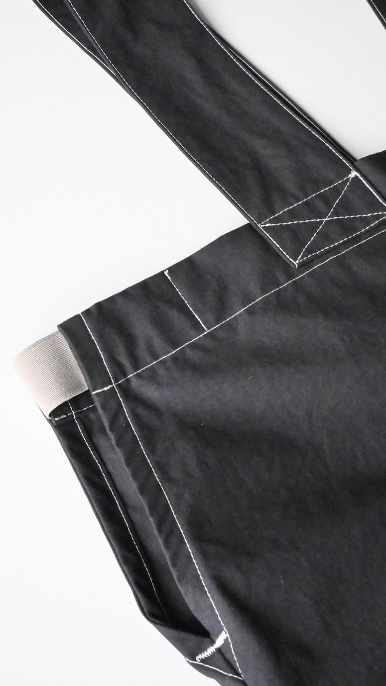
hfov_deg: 21.6
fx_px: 1011
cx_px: 164
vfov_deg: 37.5
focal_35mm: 56
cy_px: 345
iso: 25600
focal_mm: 35
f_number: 16
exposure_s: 1/1000
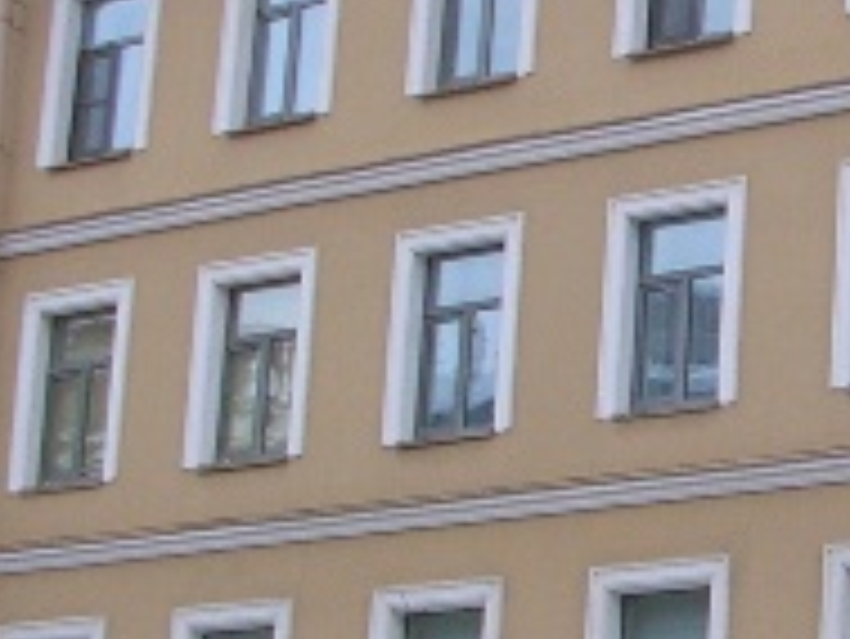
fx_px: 3636
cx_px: 1142
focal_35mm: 148
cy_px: 439
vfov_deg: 10.0
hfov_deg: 12.8
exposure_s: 1/31.4
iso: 50
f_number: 2.8
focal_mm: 5.8
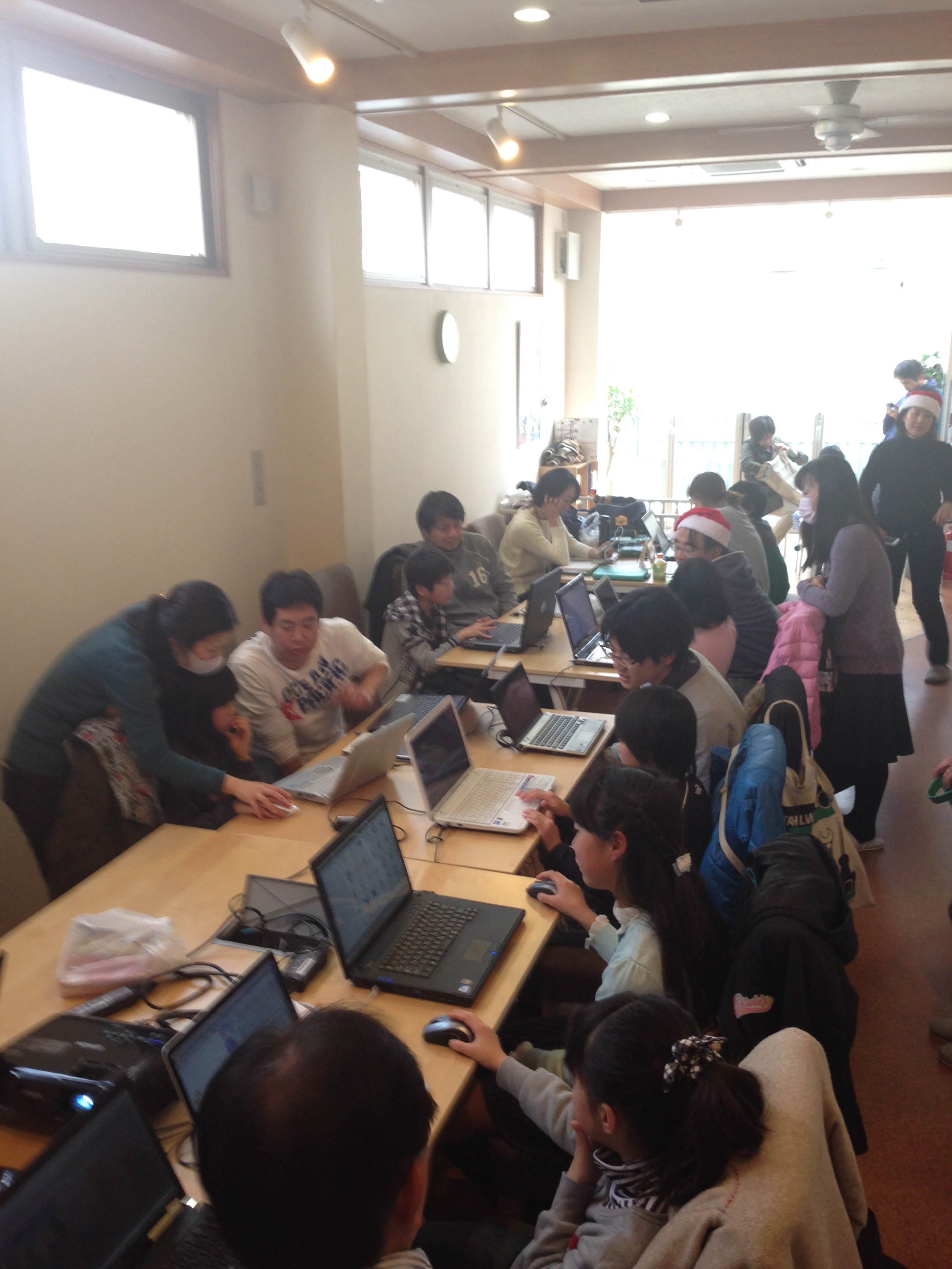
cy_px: 634
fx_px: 1210
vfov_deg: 55.4
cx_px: 476
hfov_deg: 42.9
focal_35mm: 33
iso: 80
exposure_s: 1/20
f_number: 2.4
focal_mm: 4.12
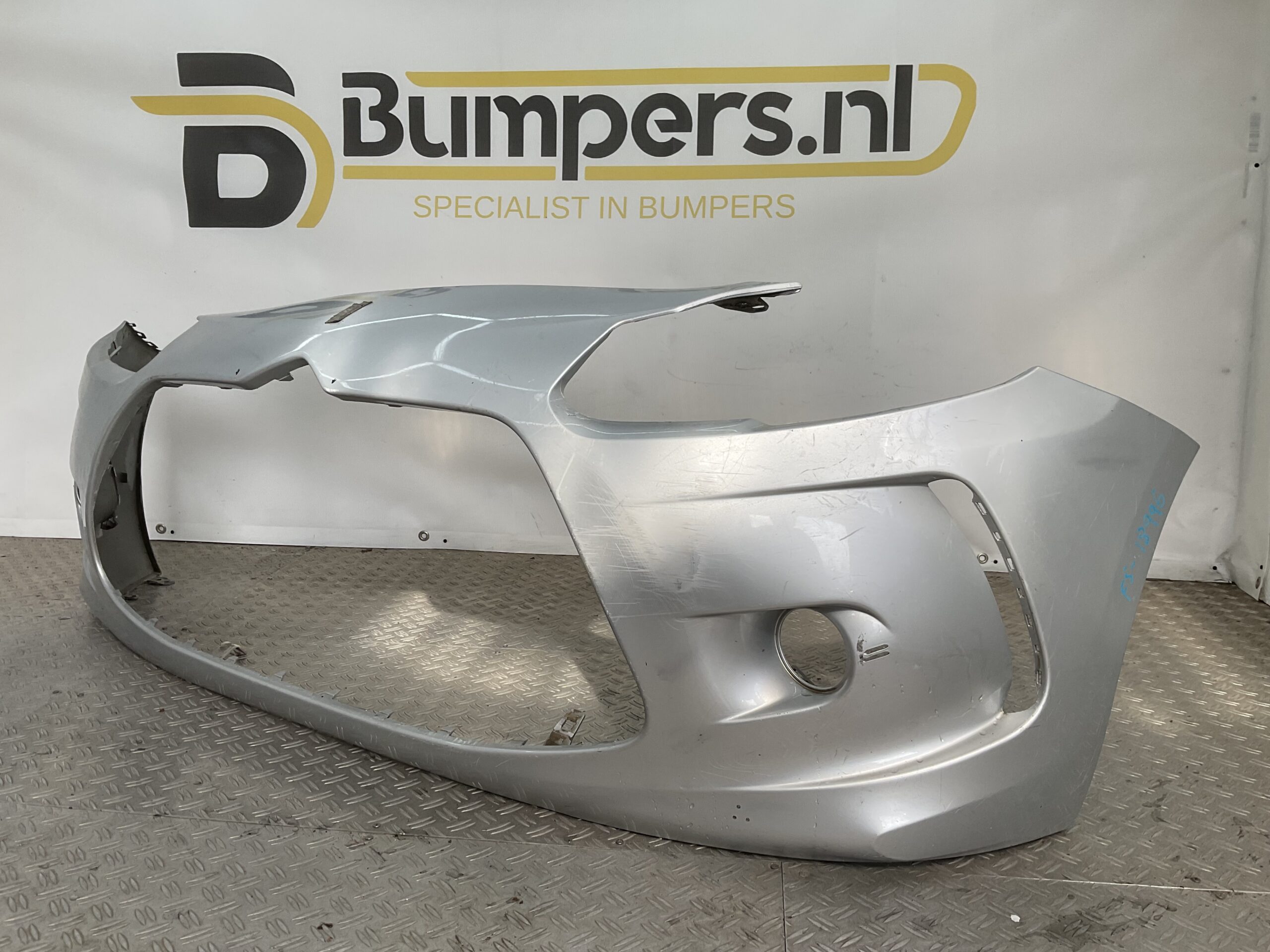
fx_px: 1064
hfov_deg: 61.7
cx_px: 635
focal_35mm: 29
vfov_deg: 48.2
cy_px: 476
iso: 16
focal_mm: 3
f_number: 1.8
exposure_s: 1/519
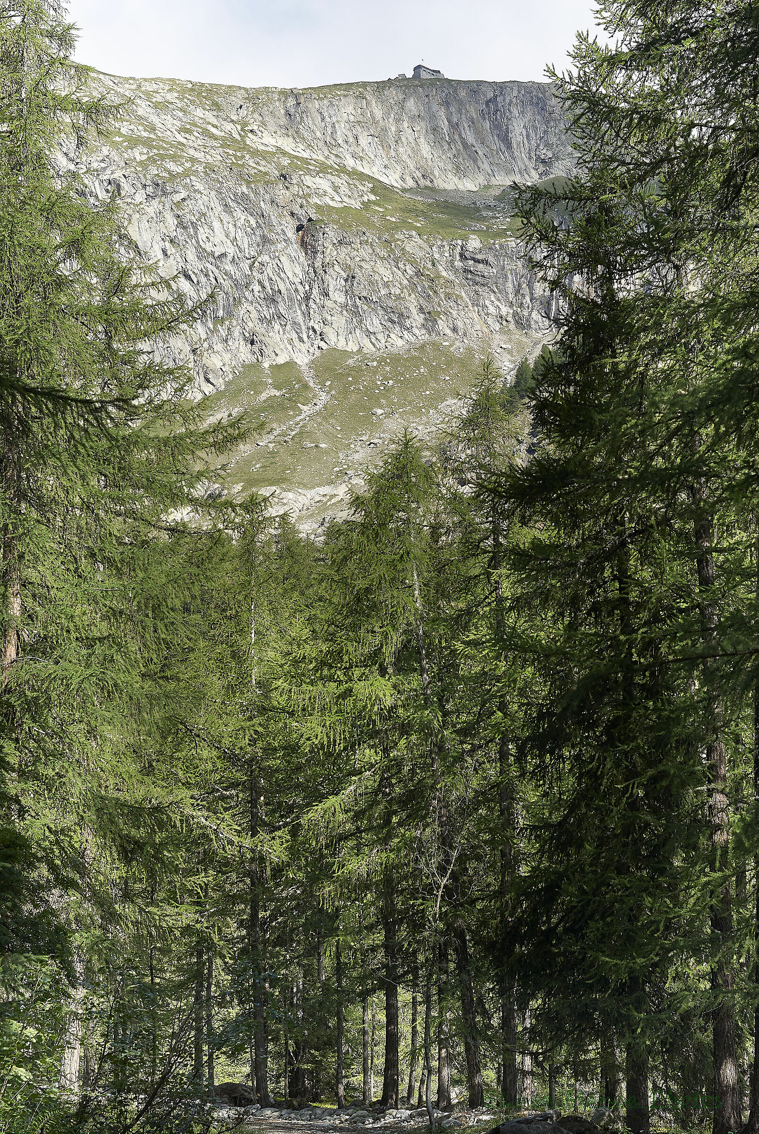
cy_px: 567
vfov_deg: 27.0
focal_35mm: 75
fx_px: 2365
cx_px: 380
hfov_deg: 18.2
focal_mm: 50
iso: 100
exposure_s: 1/320
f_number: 6.3
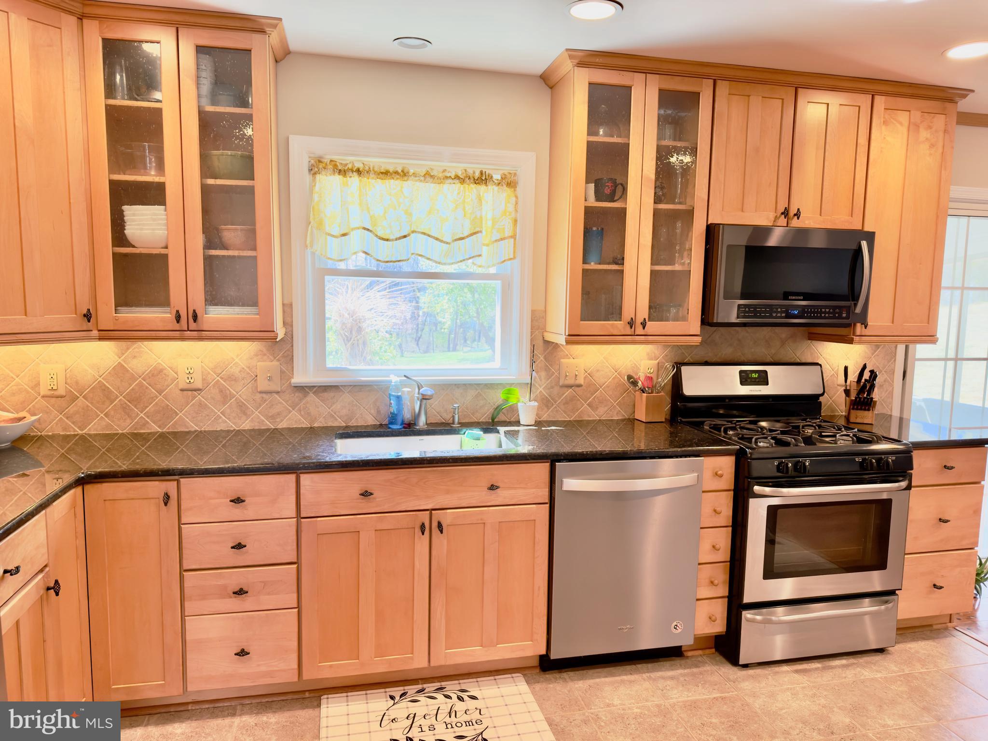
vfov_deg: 56.8
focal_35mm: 24
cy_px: 370
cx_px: 494
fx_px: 685
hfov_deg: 71.6
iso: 200
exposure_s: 1/120
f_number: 1.78
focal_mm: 6.76
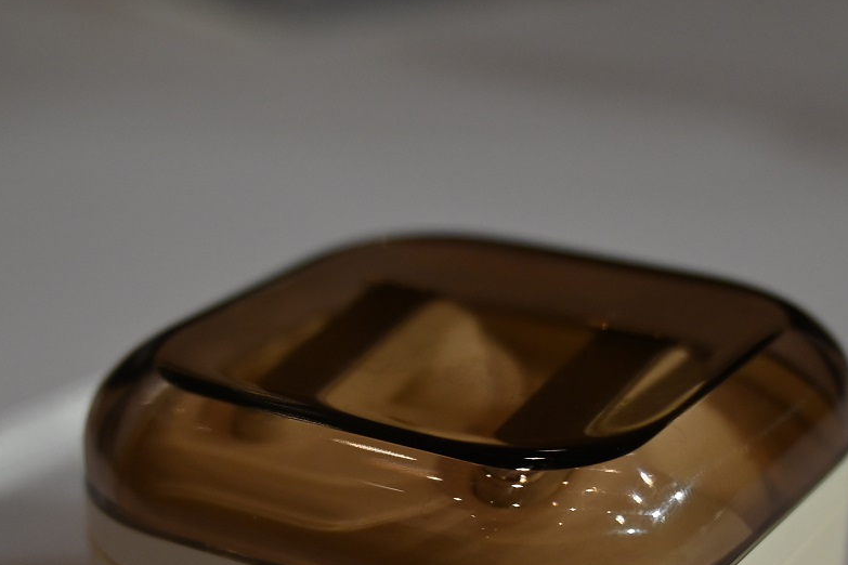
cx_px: 448
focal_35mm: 80
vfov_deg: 16.8
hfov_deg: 25.3
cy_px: 503
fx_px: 1886
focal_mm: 25
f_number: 4.2
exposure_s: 1/250
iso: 320
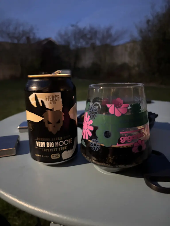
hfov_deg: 53.1
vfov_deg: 67.3
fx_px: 170
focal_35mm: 26
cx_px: 85
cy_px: 113
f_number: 1.6
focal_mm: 5.96
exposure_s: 1/15
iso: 2500
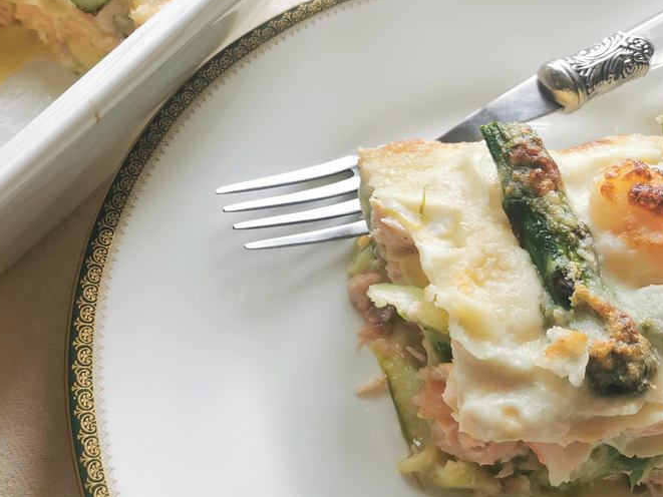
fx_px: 939
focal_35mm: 49
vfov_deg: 29.6
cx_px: 185
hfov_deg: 38.1
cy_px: 207
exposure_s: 1/100
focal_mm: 5.56
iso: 100
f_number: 1.6
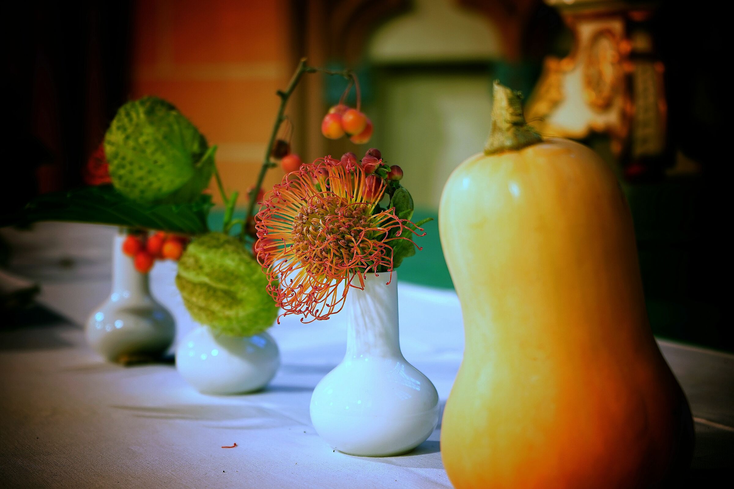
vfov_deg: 19.5
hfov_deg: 28.8
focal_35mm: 70
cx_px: 367
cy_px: 244
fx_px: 1427
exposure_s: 6
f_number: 5.6
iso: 100
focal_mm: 70
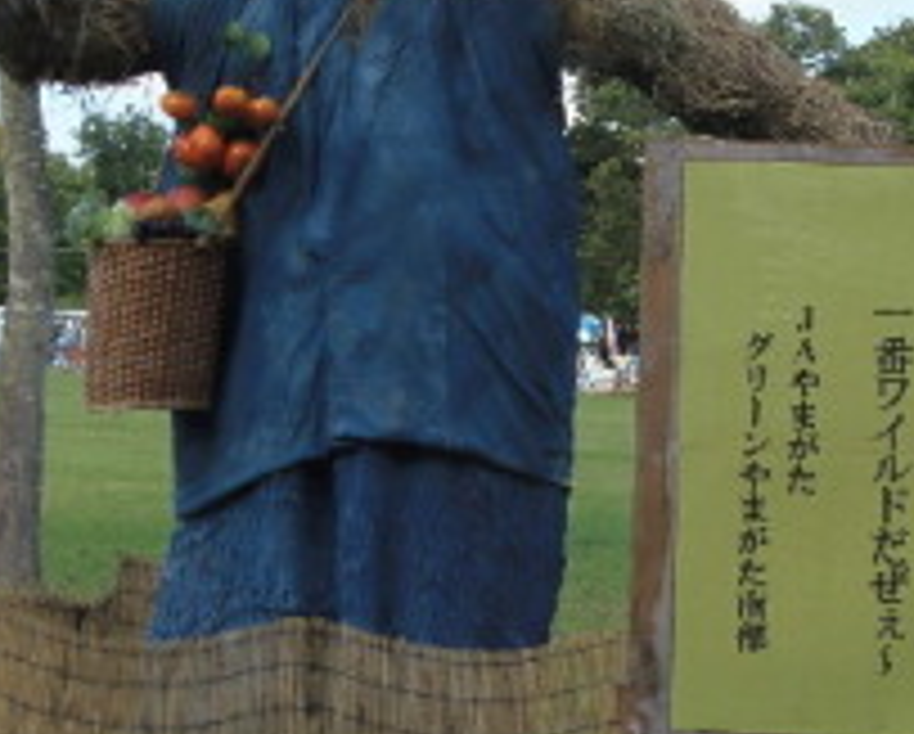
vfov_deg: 21.3
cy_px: 272
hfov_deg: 26.3
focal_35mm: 72
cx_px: 558
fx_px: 1950
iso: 64
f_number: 3.2
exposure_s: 1/320
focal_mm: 5.5
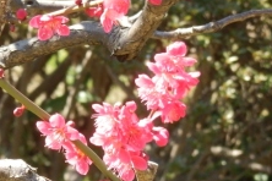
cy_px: 79
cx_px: -15
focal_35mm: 361
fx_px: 2727
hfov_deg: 5.7
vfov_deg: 3.8
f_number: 5.5
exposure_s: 1/160
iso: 200
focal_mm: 27.5
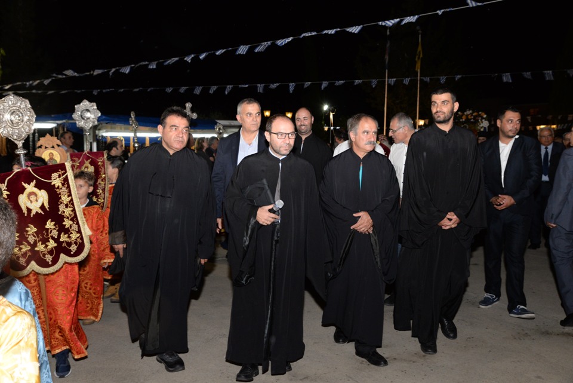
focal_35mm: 32
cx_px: 286
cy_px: 192
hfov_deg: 58.7
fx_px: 510
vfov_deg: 41.2
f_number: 8
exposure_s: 1/80
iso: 2000
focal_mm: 32
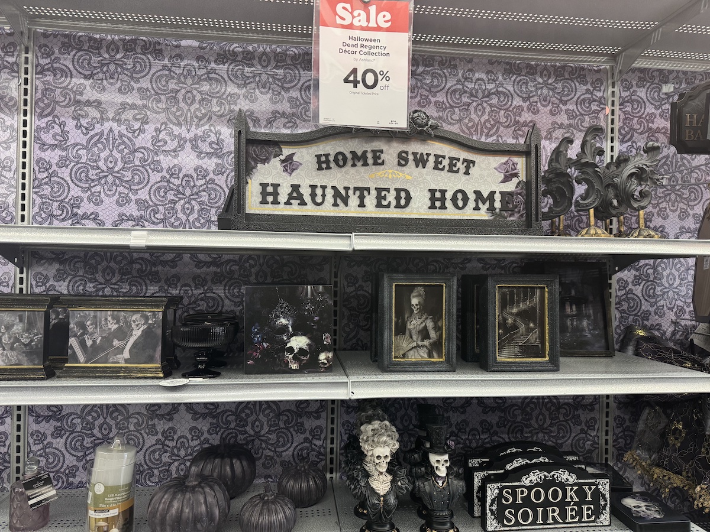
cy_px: 266
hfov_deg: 71.6
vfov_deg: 56.8
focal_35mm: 24
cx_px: 355
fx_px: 492
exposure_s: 1/60
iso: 160
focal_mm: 6.76
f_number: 1.78
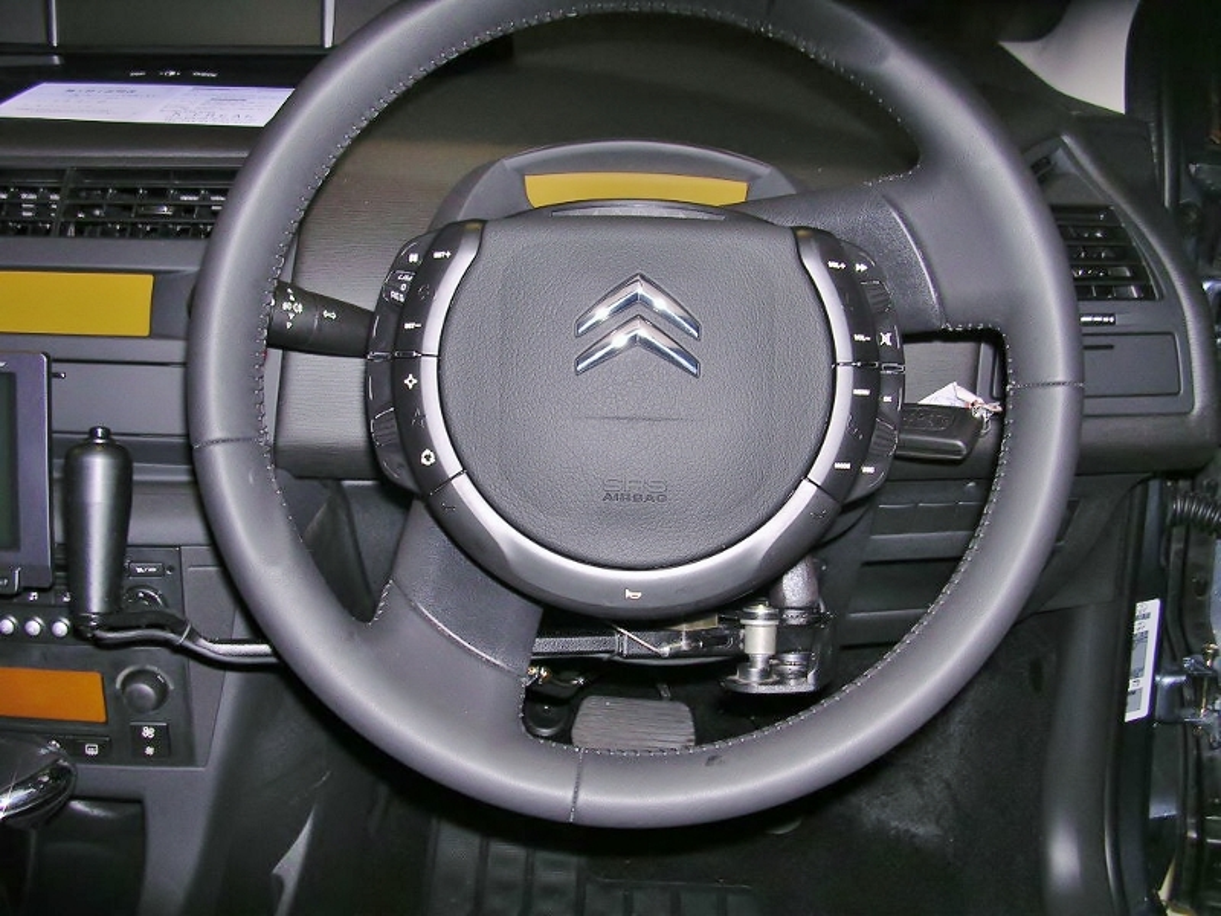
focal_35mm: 38
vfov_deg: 37.7
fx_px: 1340
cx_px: 610
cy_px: 458
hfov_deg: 49.0
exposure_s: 1/60.1
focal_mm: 5.8
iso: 100
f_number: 2.8
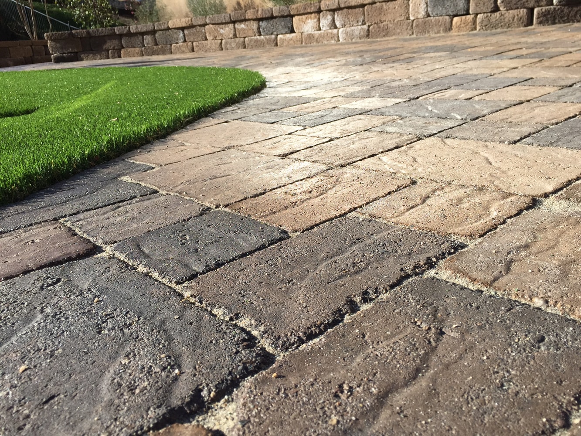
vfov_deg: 48.2
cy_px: 218
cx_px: 290
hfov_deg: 61.7
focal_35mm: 29
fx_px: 487
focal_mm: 4.15
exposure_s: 1/1582
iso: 32
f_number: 2.2
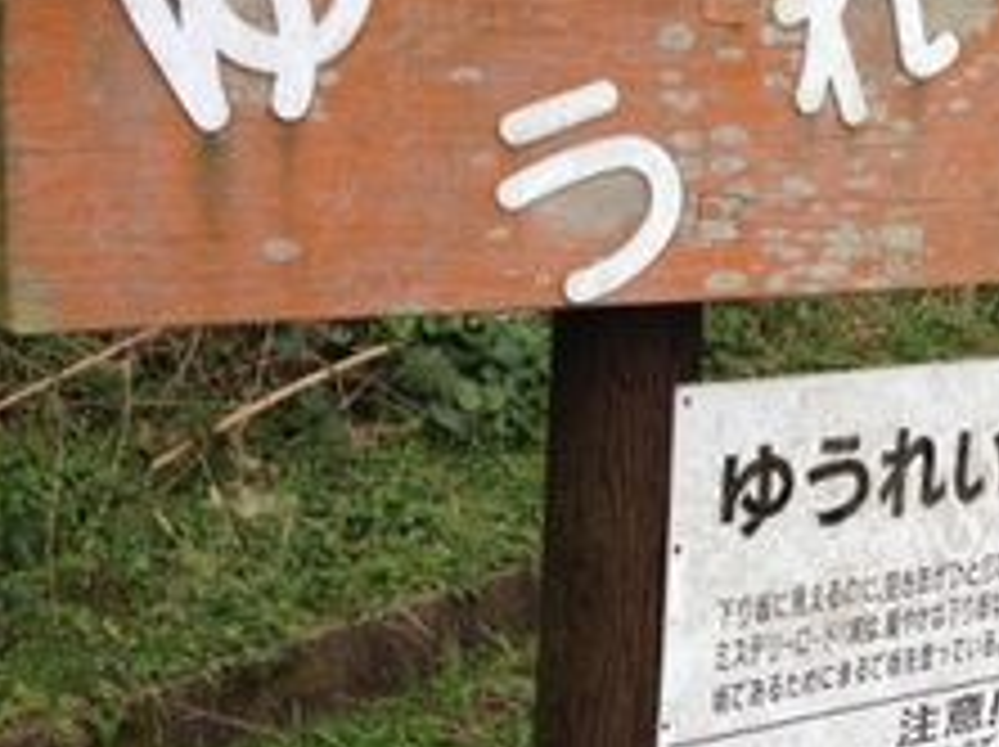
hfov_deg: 23.2
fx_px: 2277
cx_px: 1116
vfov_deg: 18.6
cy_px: 389
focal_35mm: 79
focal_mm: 4.28
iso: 50
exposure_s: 1/394
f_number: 2.4
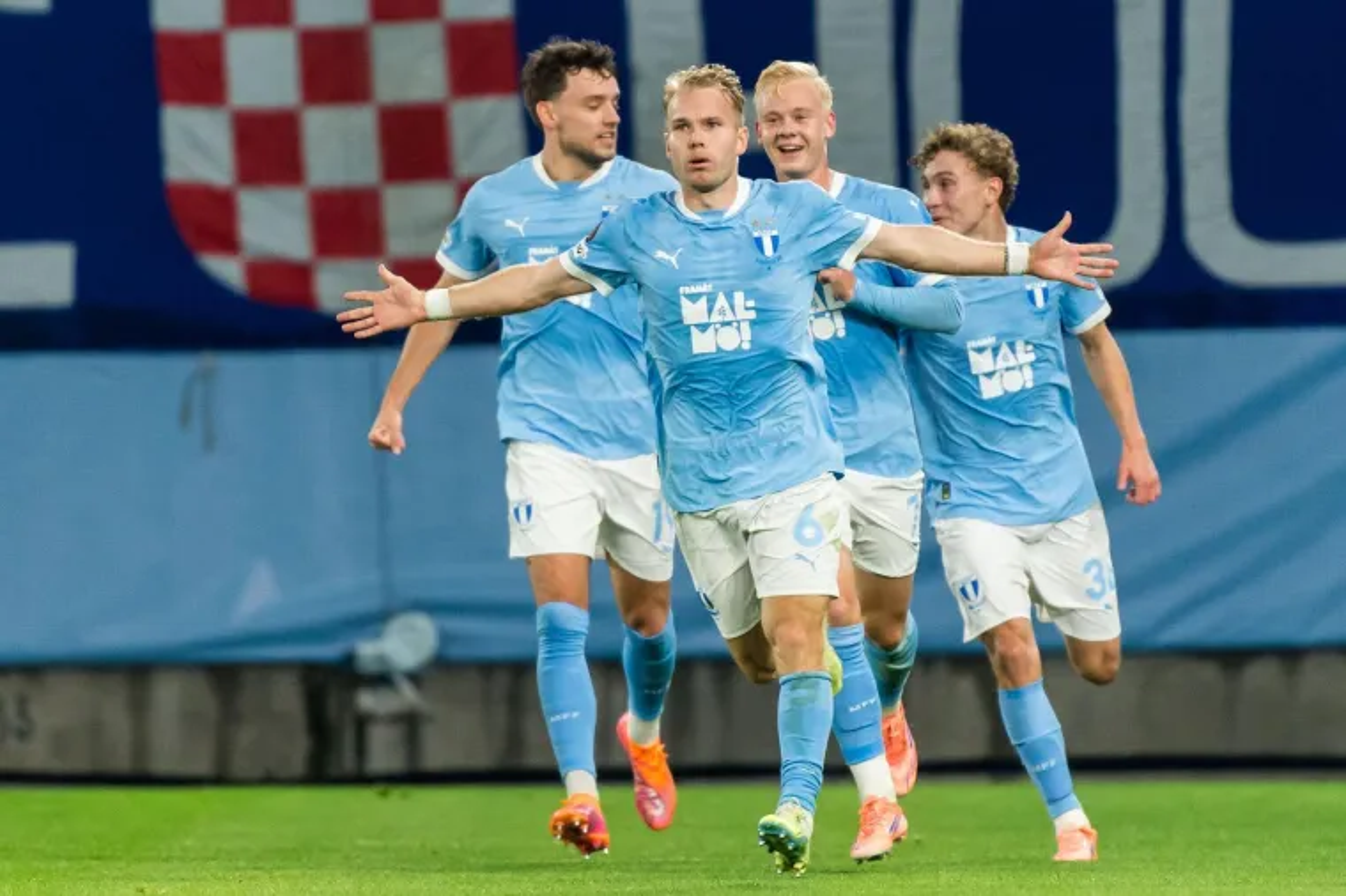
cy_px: 448
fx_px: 20554
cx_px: 673
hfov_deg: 3.8
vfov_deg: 2.5
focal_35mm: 550
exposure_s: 1/640
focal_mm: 550
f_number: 5.6
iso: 4000
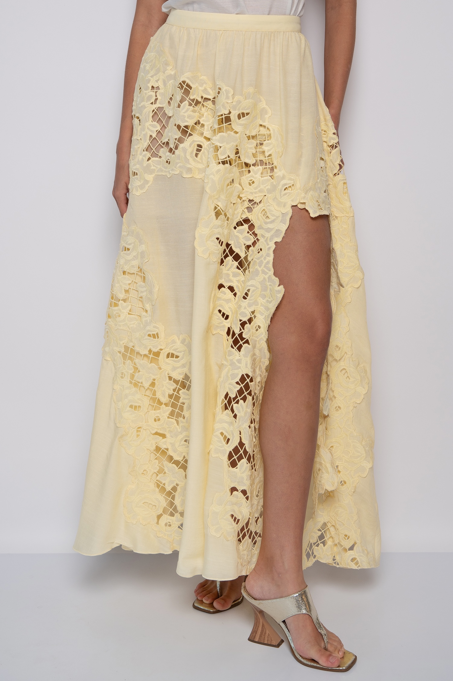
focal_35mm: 45
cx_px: 226
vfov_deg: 43.6
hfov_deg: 29.8
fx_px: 850
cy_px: 340
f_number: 4.5
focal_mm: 45
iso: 250
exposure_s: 1/160
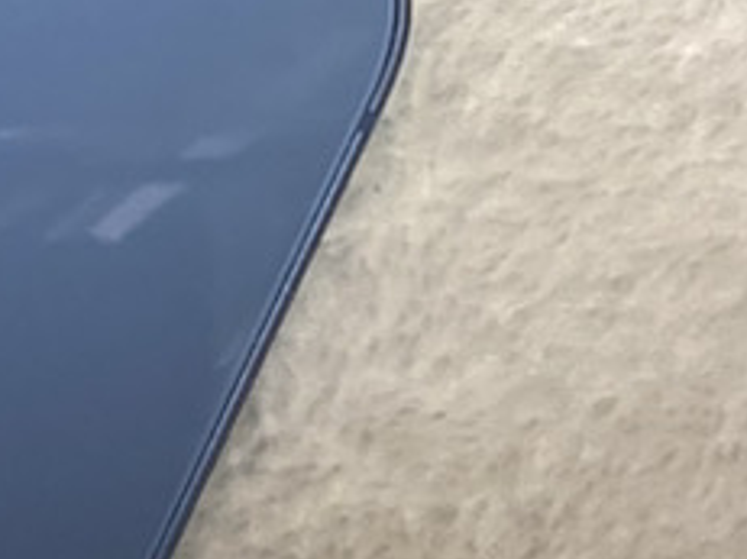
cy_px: 23
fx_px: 3473
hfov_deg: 11.1
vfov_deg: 9.2
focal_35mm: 161
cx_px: -770
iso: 80
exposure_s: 1/100
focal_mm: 3.3
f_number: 2.4
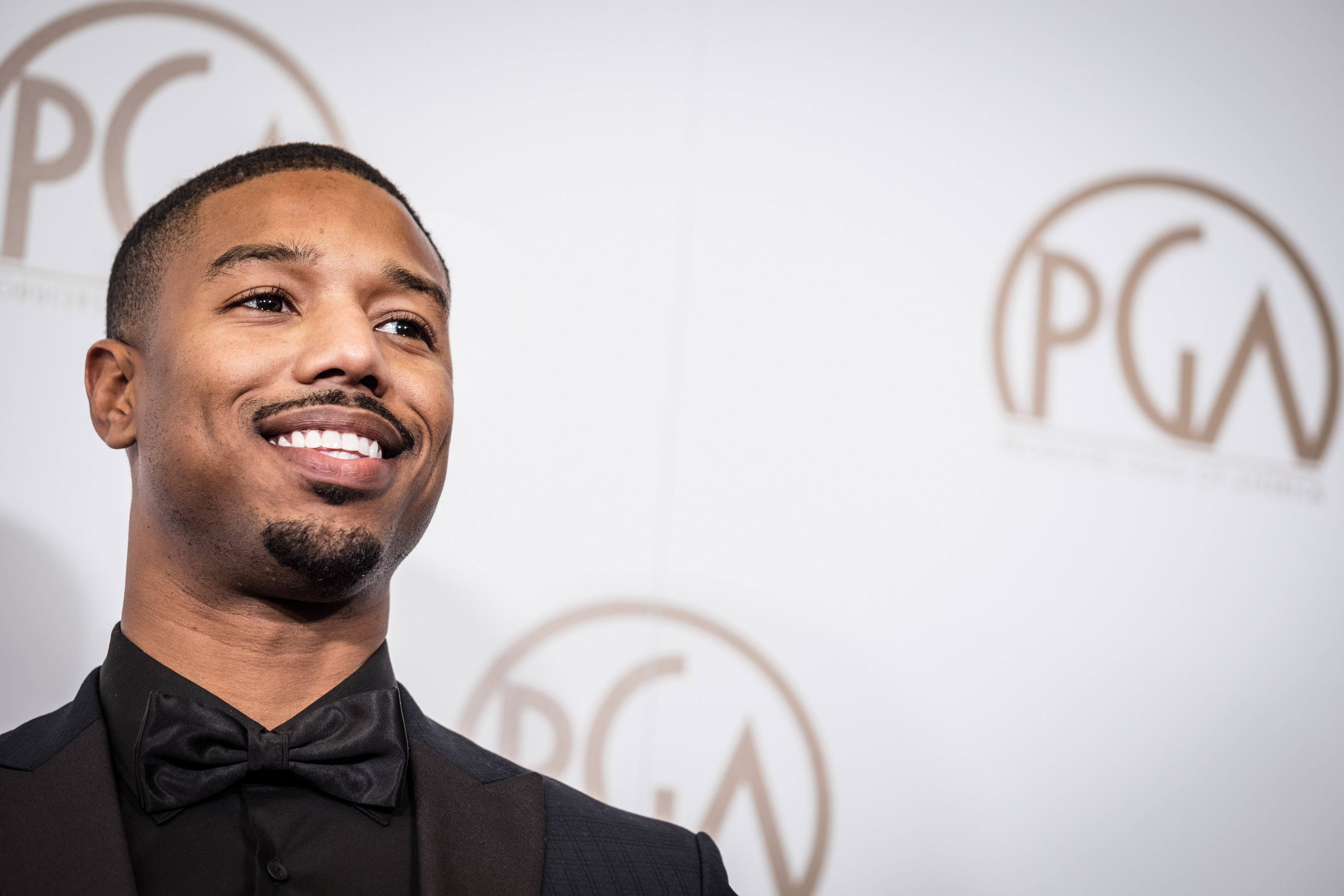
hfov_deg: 15.2
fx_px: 5040
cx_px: 672
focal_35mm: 135
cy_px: 448
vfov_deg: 10.2
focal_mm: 90
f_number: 2
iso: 1000
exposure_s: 1/250
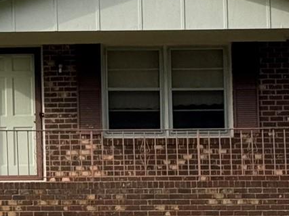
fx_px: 1927
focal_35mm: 231
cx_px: -212
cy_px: 87
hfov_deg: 8.3
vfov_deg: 6.4
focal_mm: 6.76
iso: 64
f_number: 1.78
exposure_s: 1/4608
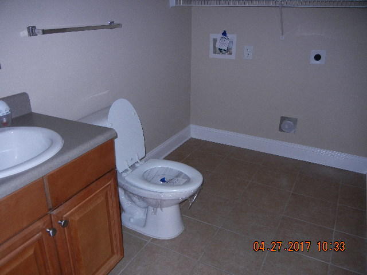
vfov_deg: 46.8
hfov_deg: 60.0
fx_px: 318
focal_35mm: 30
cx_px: 184
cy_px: 138
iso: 200
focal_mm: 5.4
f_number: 3.5
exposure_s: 1/30
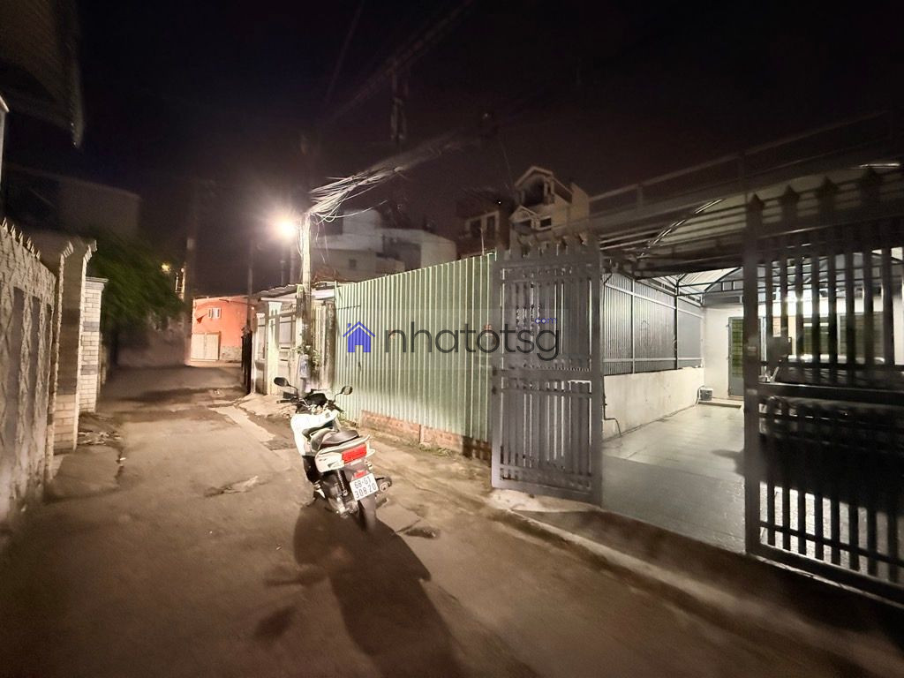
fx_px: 366
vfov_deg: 85.7
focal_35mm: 14
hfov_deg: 102.1
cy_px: 339
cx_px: 452
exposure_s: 1/30
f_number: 2.2
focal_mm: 2.22
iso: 2000
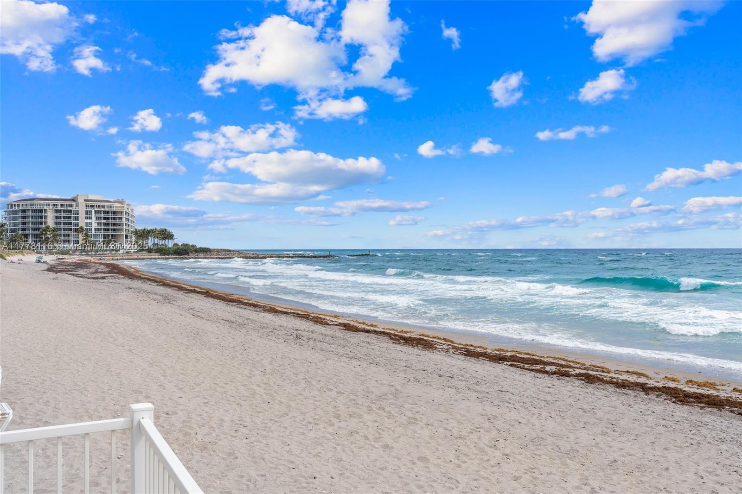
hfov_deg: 57.2
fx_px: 680
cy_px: 247
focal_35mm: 33
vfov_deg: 40.0
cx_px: 371
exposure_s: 1/250
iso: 320
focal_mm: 33
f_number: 11
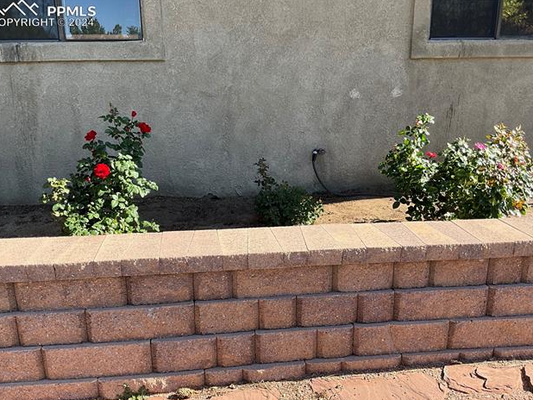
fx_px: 462
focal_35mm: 30
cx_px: 264
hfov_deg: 59.9
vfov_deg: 46.8
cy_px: 203
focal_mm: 3
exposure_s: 1/409
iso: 25
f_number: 1.8
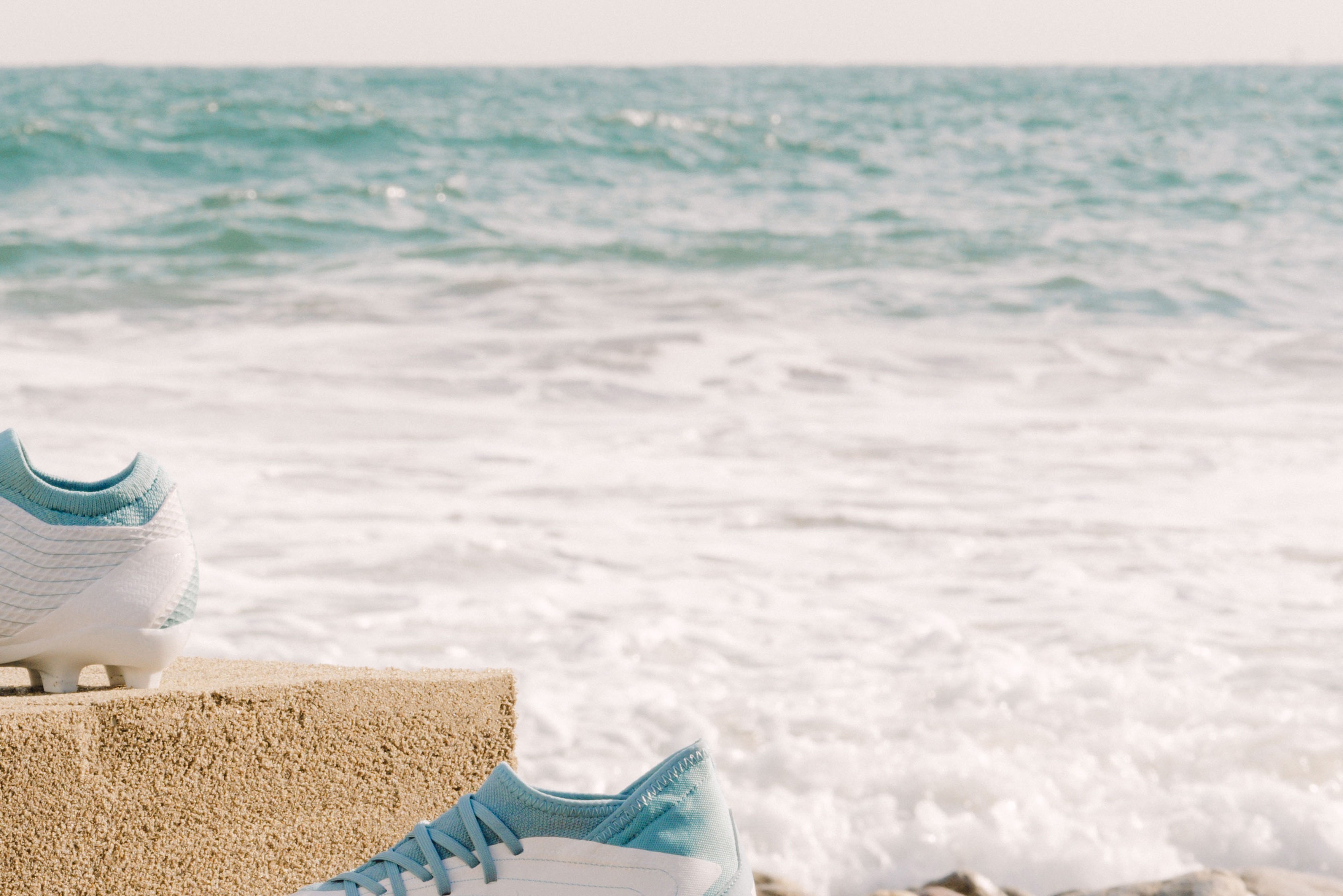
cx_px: -28
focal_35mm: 197
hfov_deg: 10.3
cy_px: 641
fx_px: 7350
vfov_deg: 7.0
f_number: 16
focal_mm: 85
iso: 640
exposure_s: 1/250
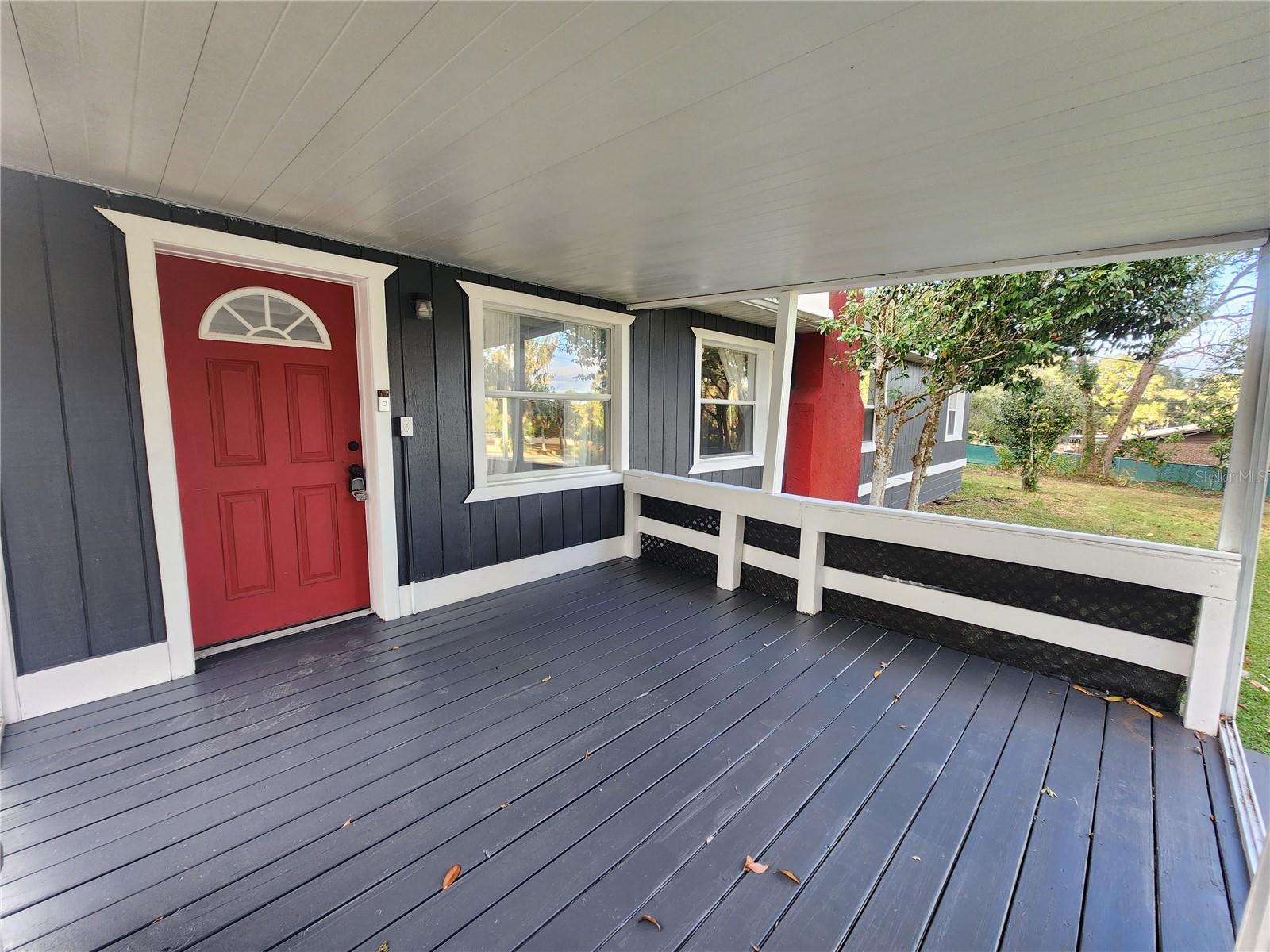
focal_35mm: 13
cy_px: 476
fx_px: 477
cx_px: 635
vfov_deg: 89.9
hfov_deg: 106.2
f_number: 2.2
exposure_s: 1/60
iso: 100
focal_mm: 2.2
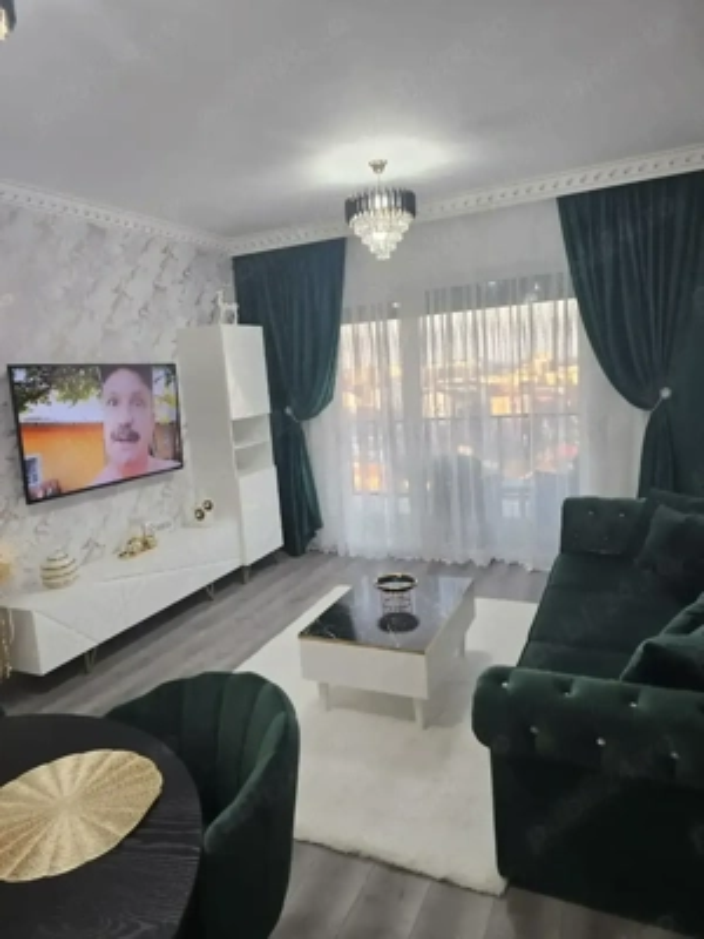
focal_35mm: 23
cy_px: 470
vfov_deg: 73.9
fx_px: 624
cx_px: 352
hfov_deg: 58.9
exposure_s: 1/100
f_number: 1.7
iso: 125
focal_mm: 6.3
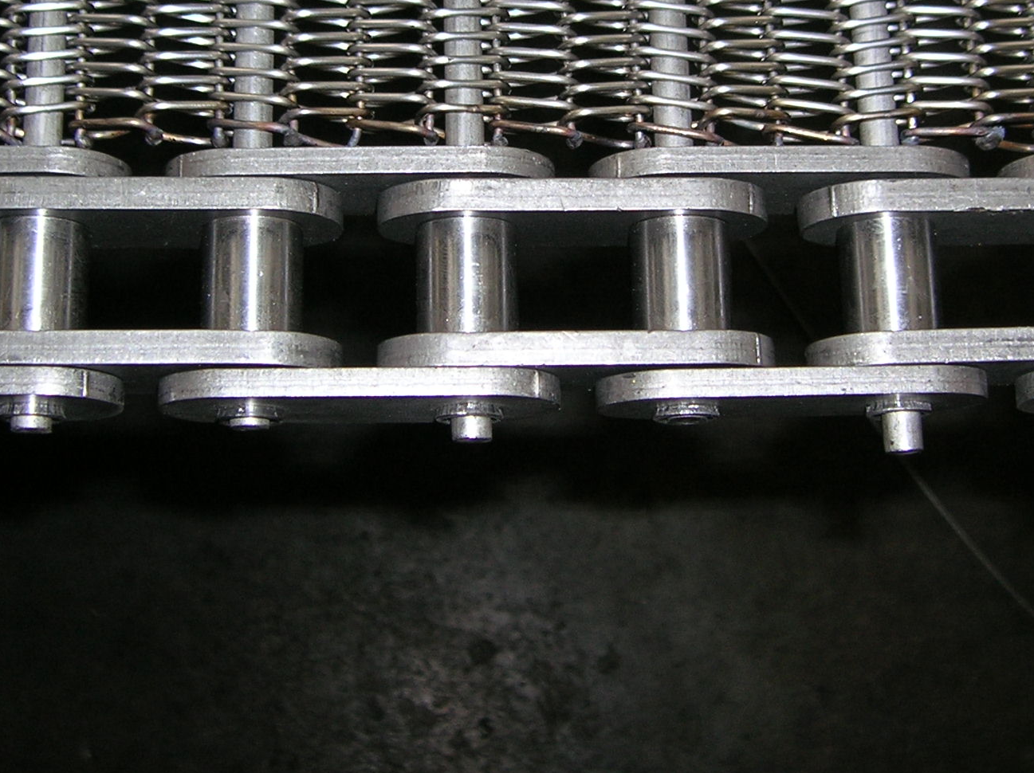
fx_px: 1790
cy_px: 165
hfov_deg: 32.2
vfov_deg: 24.0
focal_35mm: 60
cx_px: 552
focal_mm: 5.7
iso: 50
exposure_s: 1/60.1
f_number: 2.9
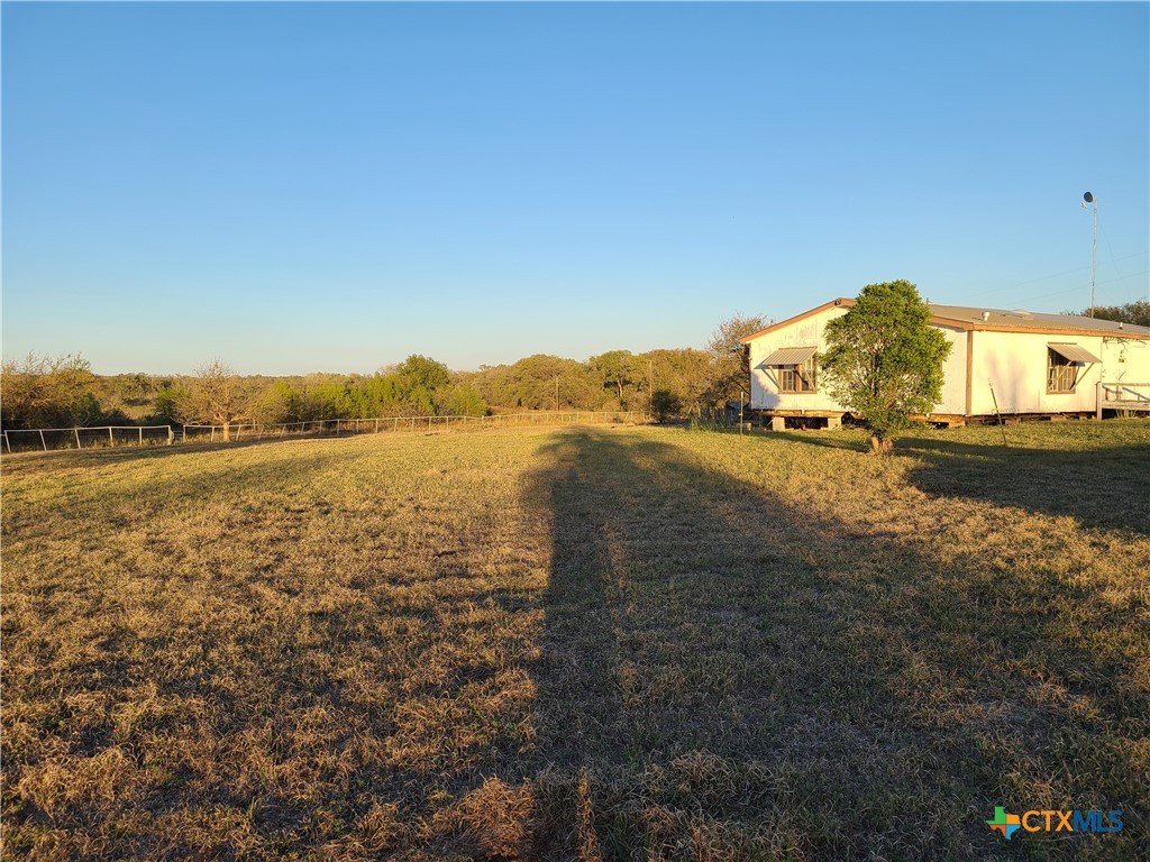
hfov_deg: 67.3
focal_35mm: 26
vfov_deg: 53.1
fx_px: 864
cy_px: 431
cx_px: 575
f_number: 1.8
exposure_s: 1/912
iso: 40
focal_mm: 5.4
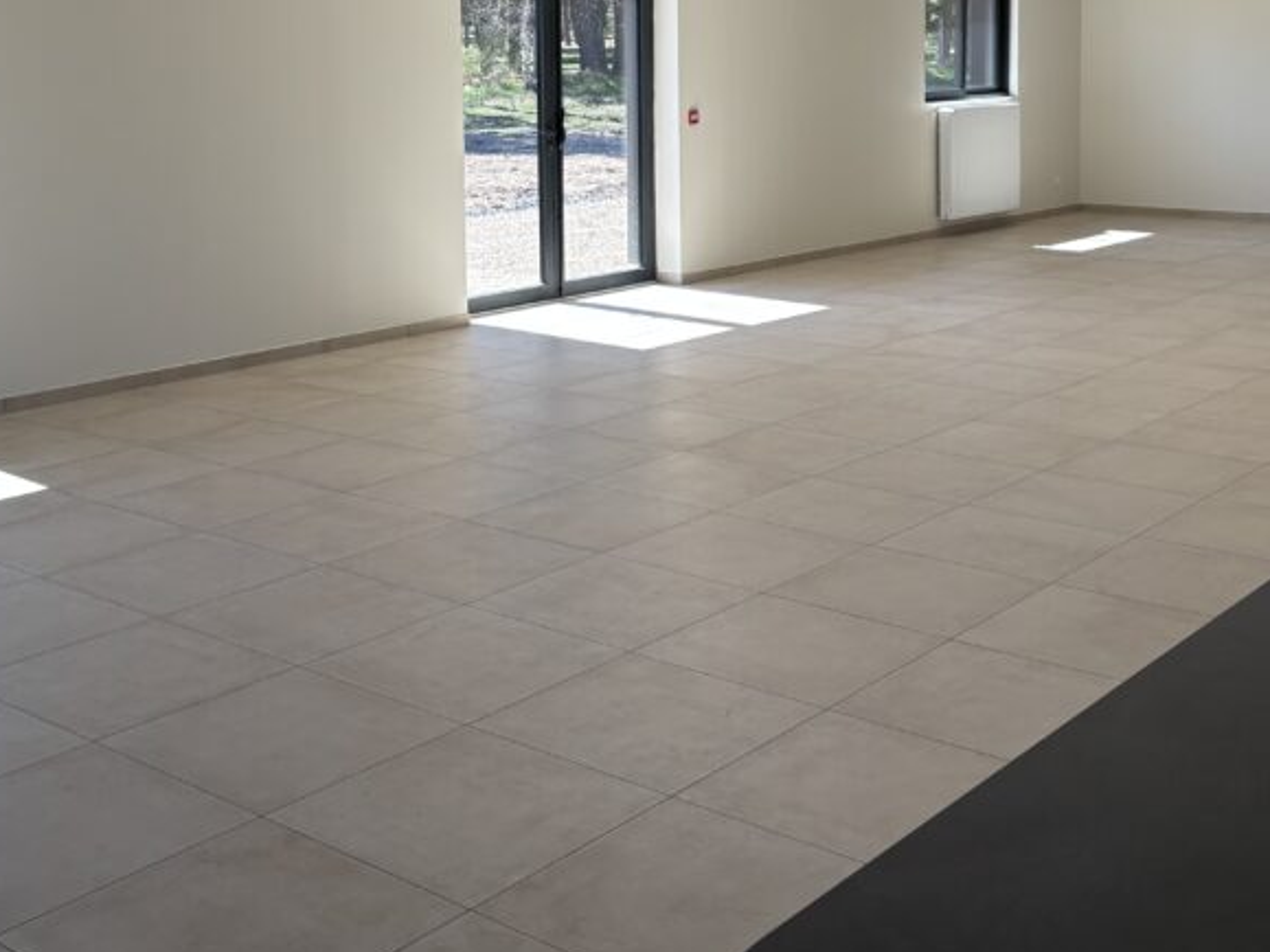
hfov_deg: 41.2
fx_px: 1687
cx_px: 603
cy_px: 138
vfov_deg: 30.4
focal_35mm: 46
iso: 50
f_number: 1.6
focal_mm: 5.96
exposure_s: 1/361
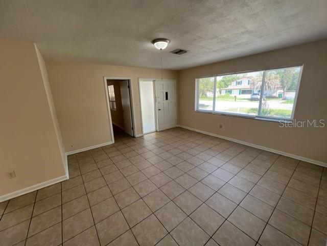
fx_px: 123
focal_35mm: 13
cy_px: 123
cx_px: 164
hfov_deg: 106.2
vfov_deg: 89.9
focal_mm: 1.57
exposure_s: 1/99
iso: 64
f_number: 1.8
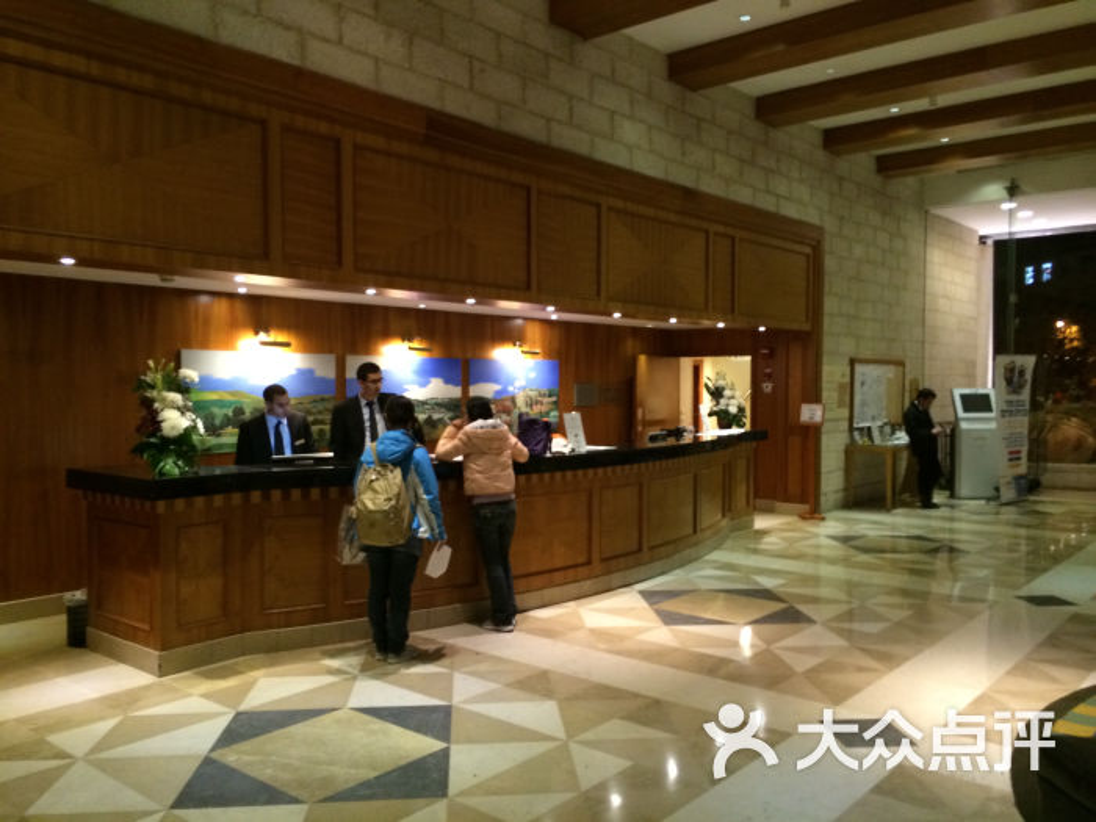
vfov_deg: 46.8
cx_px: 548
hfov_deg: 60.0
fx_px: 950
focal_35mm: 30
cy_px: 411
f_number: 2.2
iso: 320
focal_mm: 4.12
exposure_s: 1/24
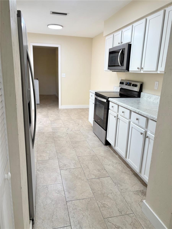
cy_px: 114
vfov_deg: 67.3
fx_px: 172
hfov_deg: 53.1
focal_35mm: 26
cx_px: 86
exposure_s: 1/60
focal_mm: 5.96
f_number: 1.6
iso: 80
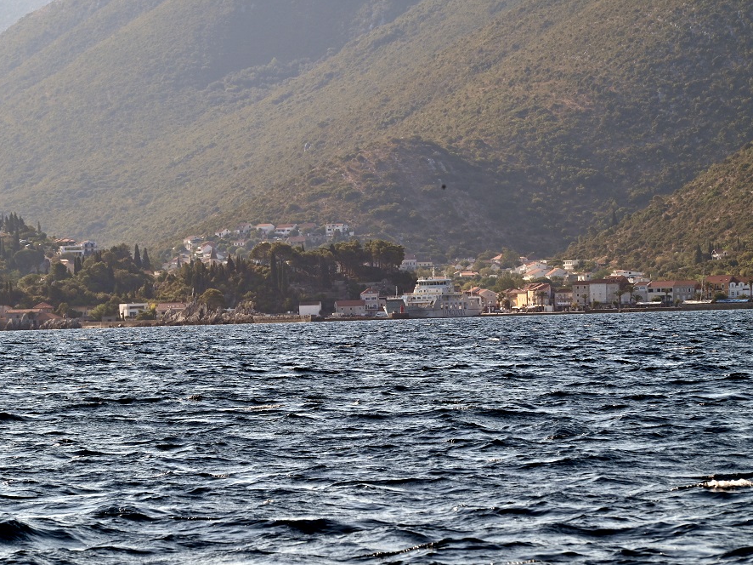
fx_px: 4958
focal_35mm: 228
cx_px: 363
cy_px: 282
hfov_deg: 8.7
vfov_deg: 6.5
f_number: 16
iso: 250
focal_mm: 210
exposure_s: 1/250
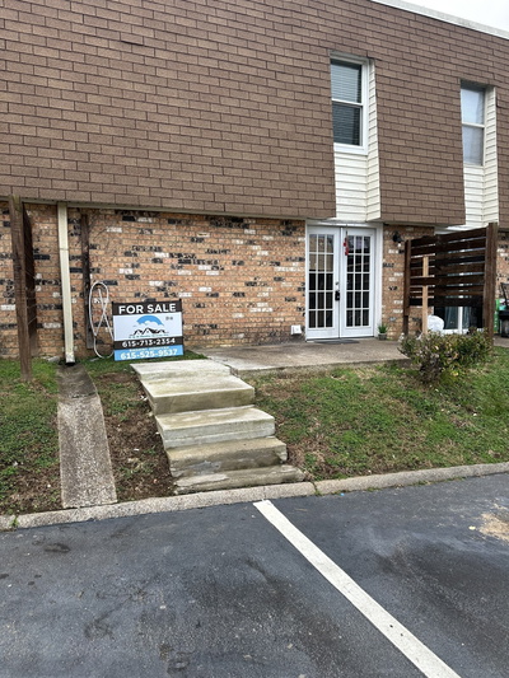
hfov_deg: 56.8
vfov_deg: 71.6
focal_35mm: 24
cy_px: 339
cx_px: 254
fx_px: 470
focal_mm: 6.86
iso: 100
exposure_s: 1/121
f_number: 1.78
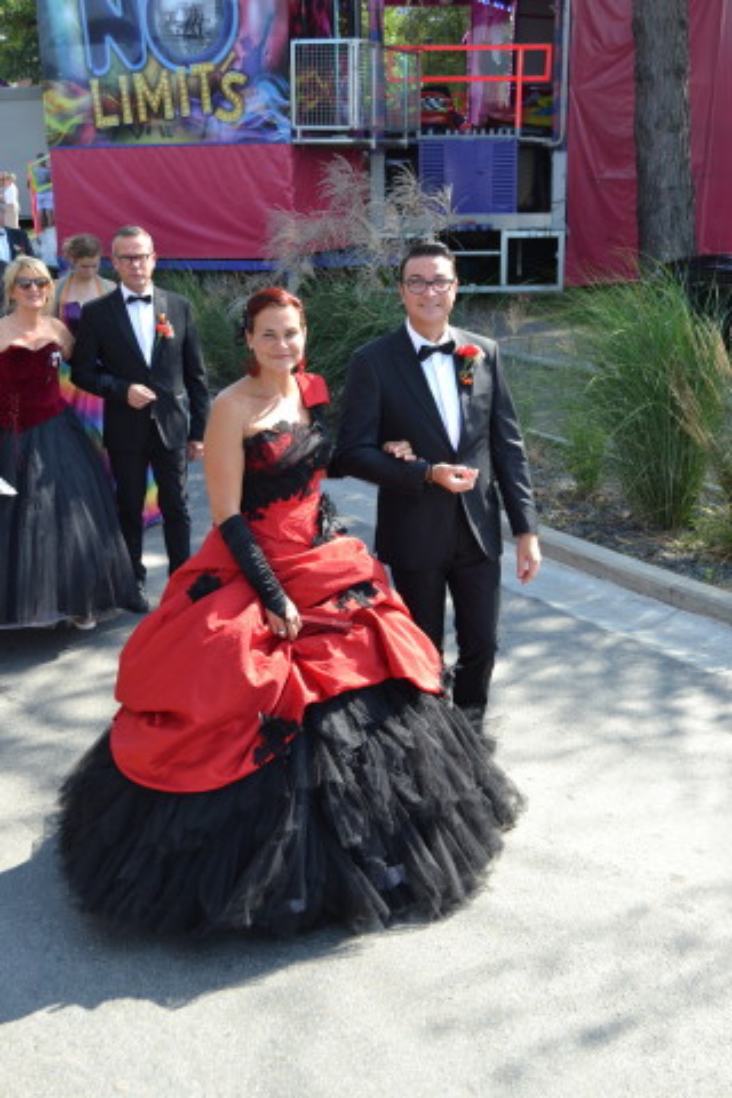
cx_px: 366
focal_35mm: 39
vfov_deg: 49.6
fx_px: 1189
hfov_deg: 34.2
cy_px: 549
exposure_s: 1/125
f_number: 5.6
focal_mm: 26
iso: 125
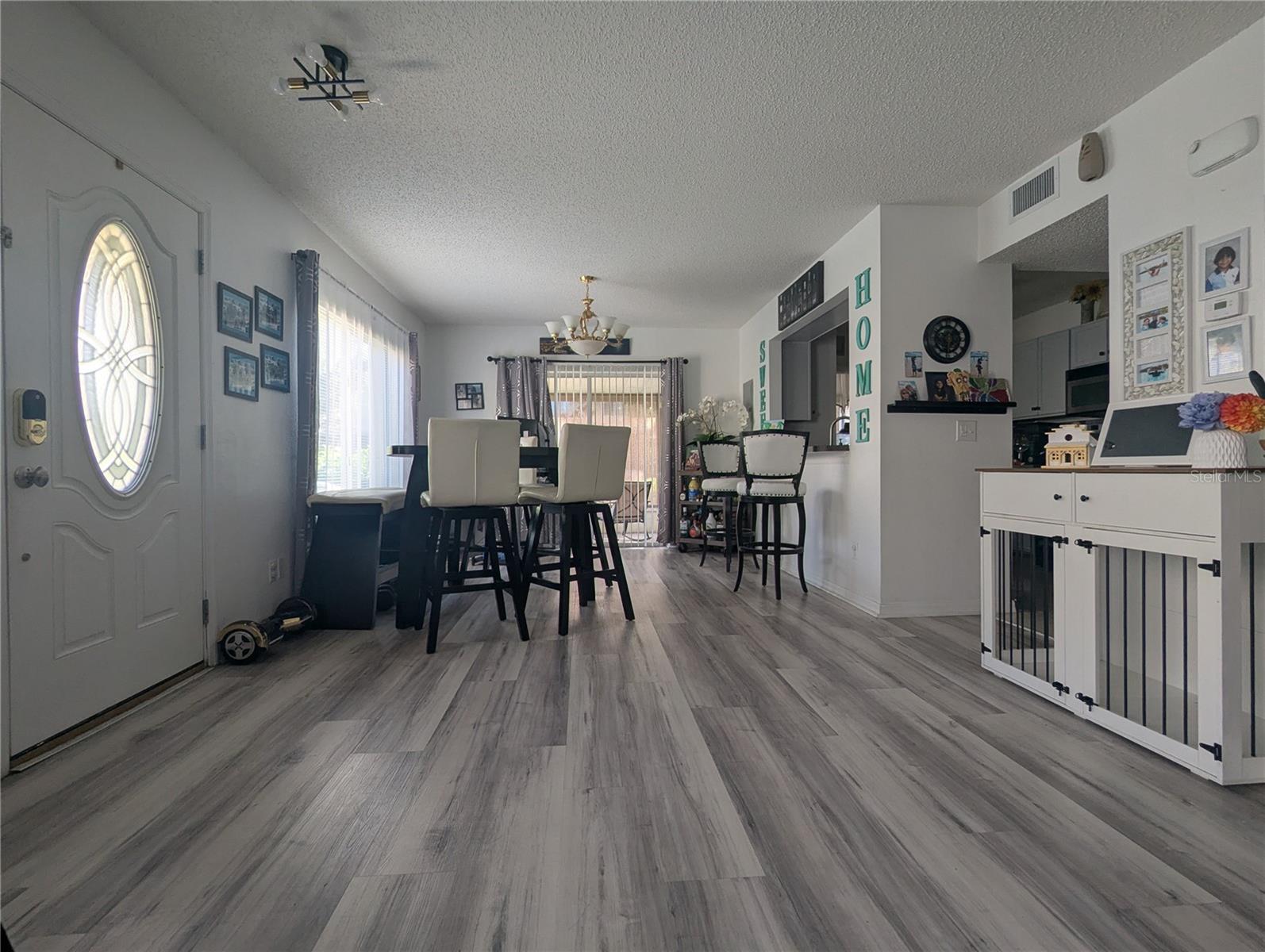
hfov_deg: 94.4
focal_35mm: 16
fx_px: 585
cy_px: 476
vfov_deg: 78.2
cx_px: 632
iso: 54
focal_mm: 2.35
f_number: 2.2
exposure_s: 1/28.7
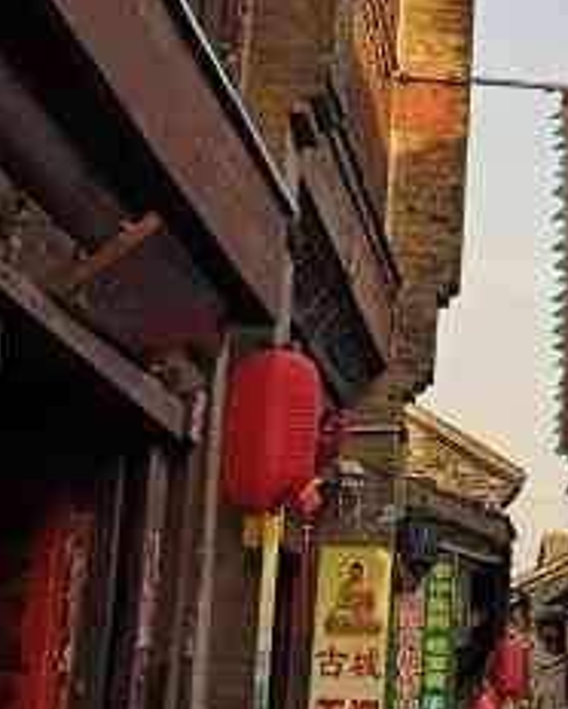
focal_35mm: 106
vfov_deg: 17.9
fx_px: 2224
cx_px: 675
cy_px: 145
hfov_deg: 14.1
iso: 50
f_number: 1.8
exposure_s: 1/1667
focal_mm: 3.95
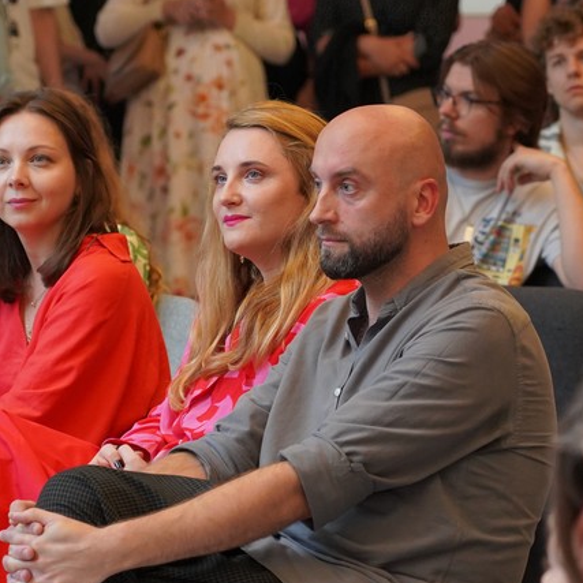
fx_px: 4783
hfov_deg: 7.0
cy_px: 341
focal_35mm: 251
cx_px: 250
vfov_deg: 7.0
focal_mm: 105
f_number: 4
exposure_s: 1/160
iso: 2500
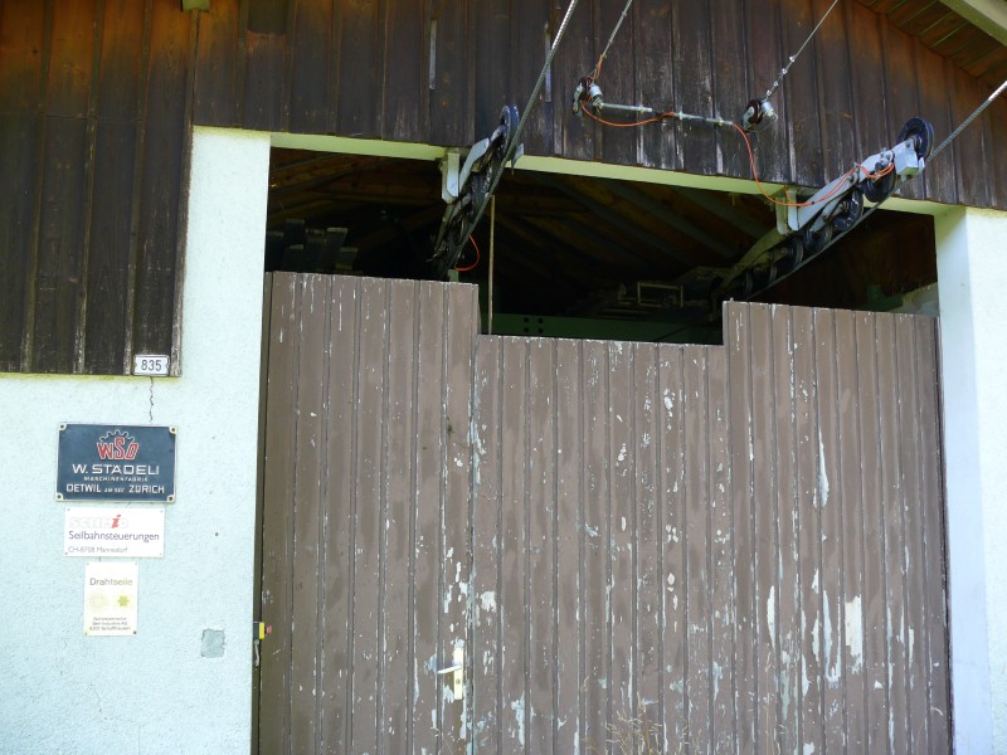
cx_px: 504
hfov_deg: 52.6
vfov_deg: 40.7
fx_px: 1018
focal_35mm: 35
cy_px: 378
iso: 100
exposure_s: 1/100
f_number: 2.8
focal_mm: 7.4
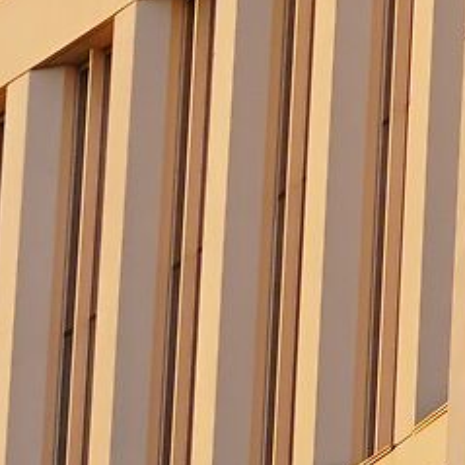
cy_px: -1455
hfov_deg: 2.3
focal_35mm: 761
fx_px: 11566
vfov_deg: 2.3
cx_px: 1012
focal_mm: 89
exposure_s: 1/160
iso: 400
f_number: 8
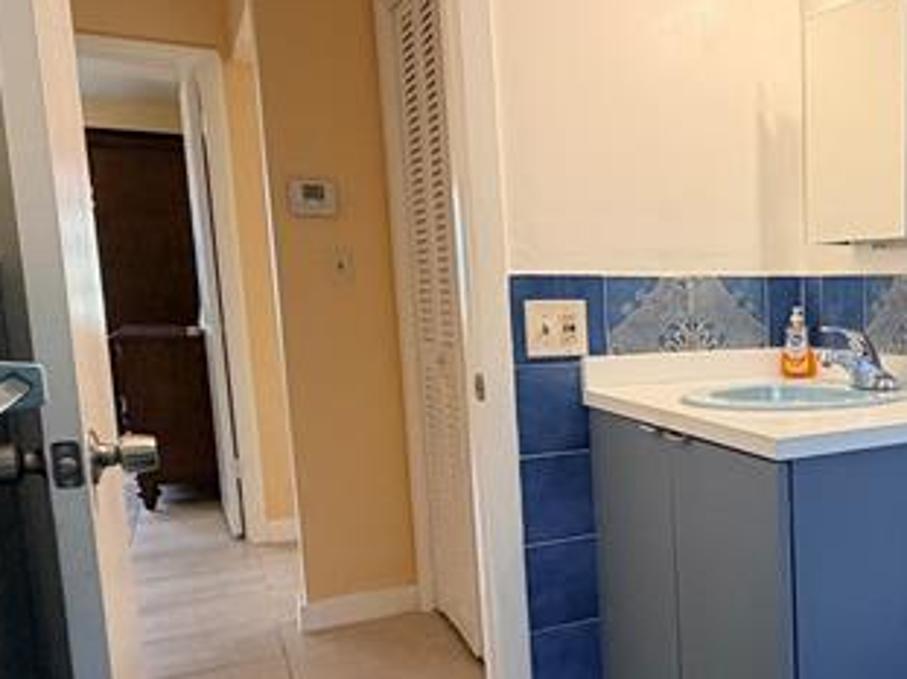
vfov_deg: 39.5
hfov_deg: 40.8
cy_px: 396
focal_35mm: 36
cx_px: 1009
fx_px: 943
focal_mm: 2.22
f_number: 2.2
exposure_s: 1/60
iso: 160
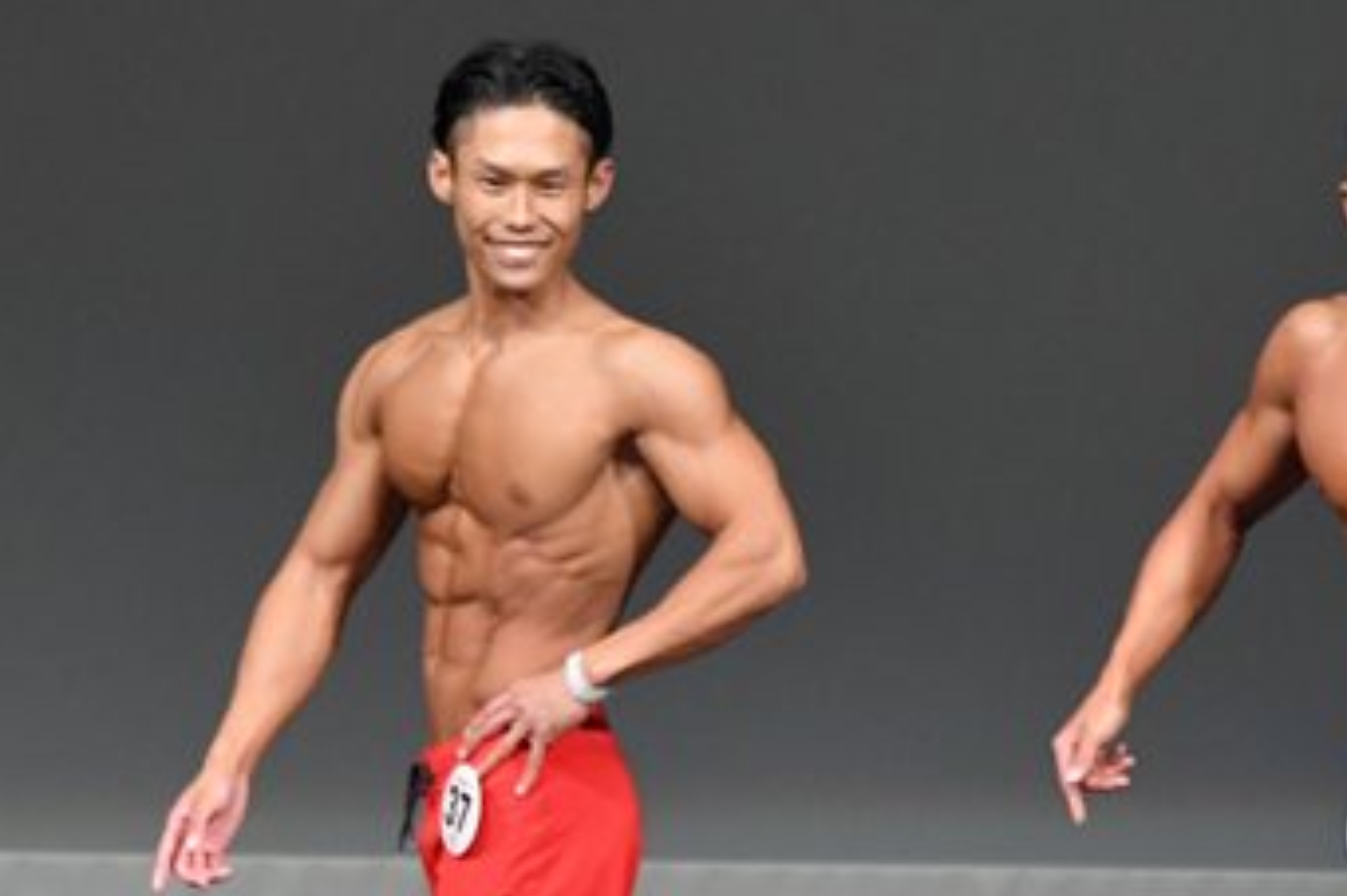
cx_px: 575
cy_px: 718
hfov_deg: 3.0
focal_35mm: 681
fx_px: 25467
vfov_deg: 2.0
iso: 4000
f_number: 5.6
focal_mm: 200
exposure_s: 1/400
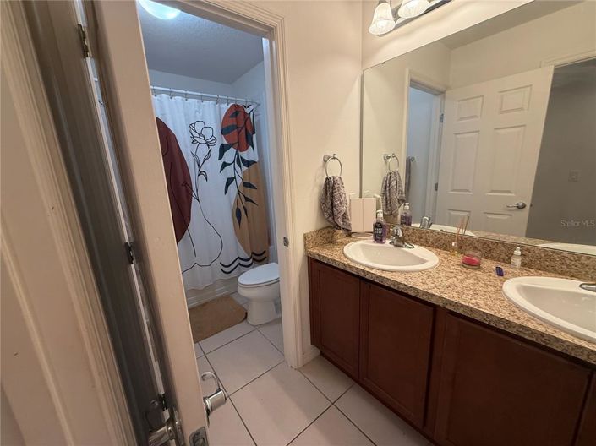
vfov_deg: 85.6
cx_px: 298
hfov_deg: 102.1
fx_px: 241
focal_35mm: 14
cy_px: 223
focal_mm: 2.22
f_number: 2.2
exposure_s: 1/120
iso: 200
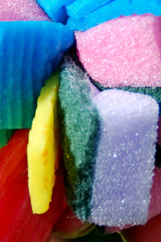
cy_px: 48
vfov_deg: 6.9
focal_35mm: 297
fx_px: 1991
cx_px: 59
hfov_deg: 4.6
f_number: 5.6
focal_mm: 66
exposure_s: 1/500
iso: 125
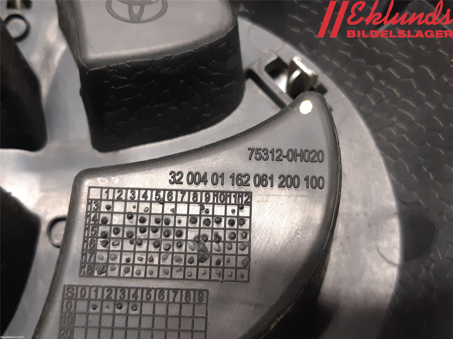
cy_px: 170
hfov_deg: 67.3
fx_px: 340
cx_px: 226
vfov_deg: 53.1
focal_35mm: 26
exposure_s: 1/33
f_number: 1.7
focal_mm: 3.93
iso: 250
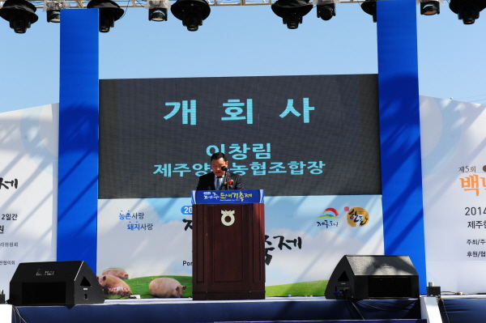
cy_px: 162
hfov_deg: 28.9
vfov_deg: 19.4
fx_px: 944
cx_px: 243
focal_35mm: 70
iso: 400
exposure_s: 1/500
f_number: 11
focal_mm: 70
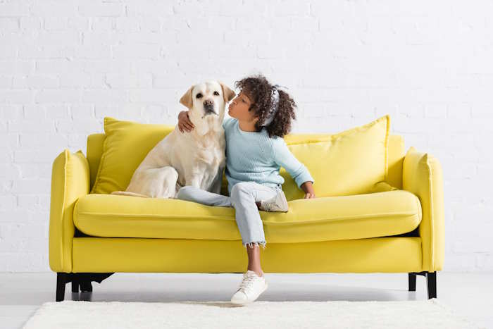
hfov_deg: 18.3
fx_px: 1534
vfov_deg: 12.2
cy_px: 164
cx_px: 246
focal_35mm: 112
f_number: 4
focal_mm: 112
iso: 125
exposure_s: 1/200
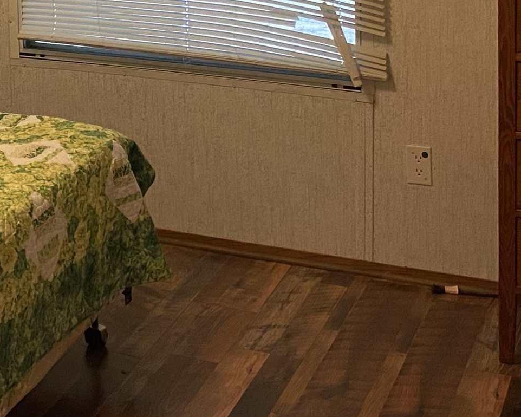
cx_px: 29
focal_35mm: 81
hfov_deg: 22.8
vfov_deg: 17.8
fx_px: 1249
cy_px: -123
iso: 400
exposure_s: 1/60
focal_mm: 4.25
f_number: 1.8
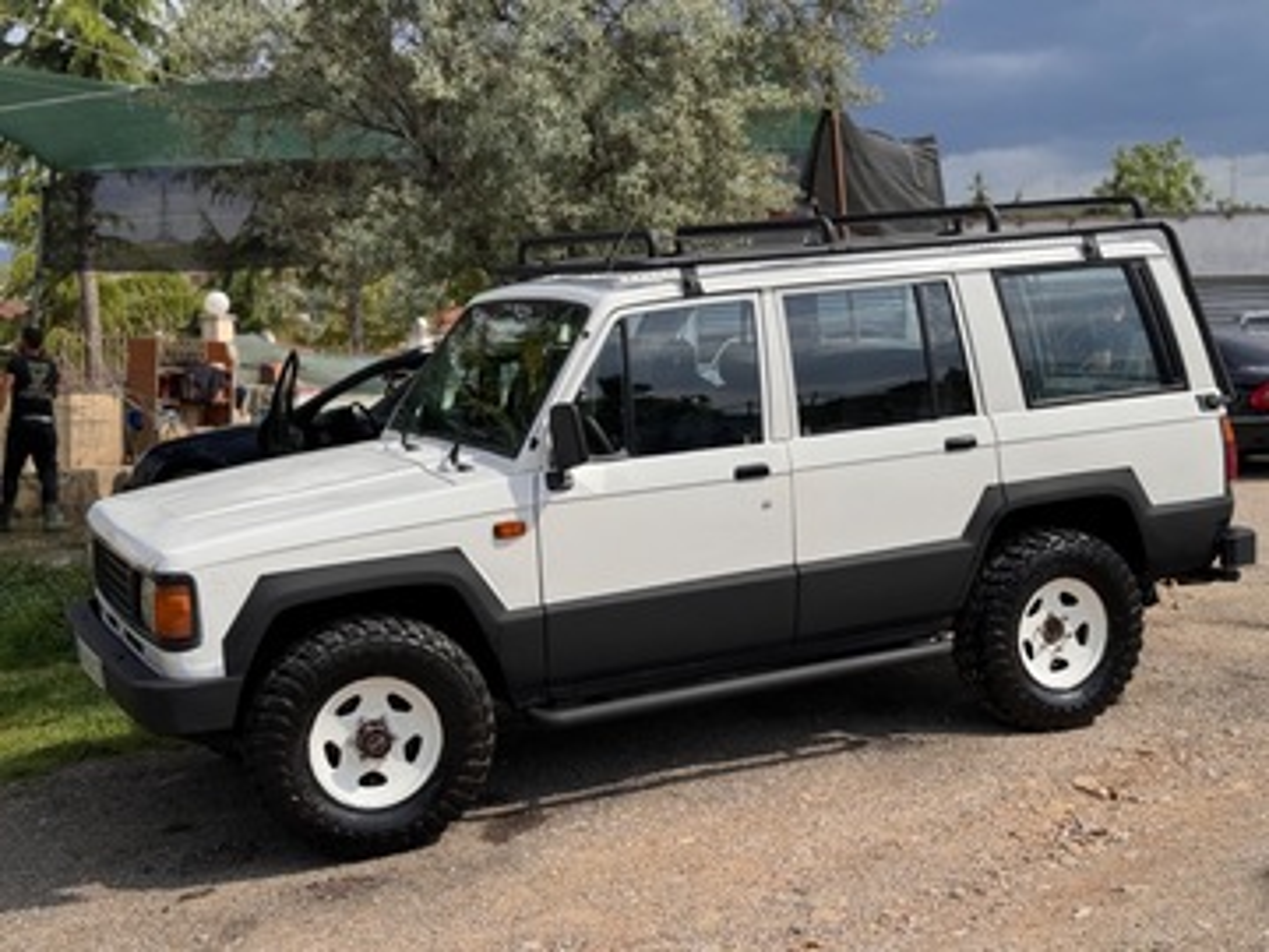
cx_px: 634
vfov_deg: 30.3
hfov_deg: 39.7
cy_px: 476
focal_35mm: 48
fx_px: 1760
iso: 64
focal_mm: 6.76
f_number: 1.78
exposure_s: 1/6410
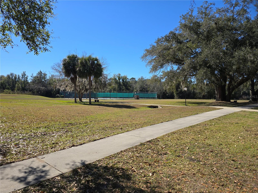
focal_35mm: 23
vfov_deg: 58.9
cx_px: 129
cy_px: 96
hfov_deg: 73.9
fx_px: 171
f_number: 1.7
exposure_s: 1/788
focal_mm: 6.3
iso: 12
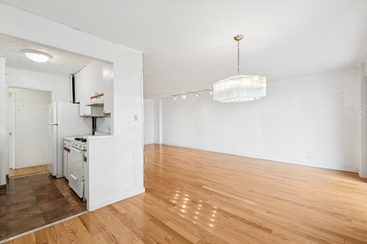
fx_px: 153
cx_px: 184
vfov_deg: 77.3
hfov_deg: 100.4
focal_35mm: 15
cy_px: 122
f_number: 14
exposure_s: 1/8
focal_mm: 15
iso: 640
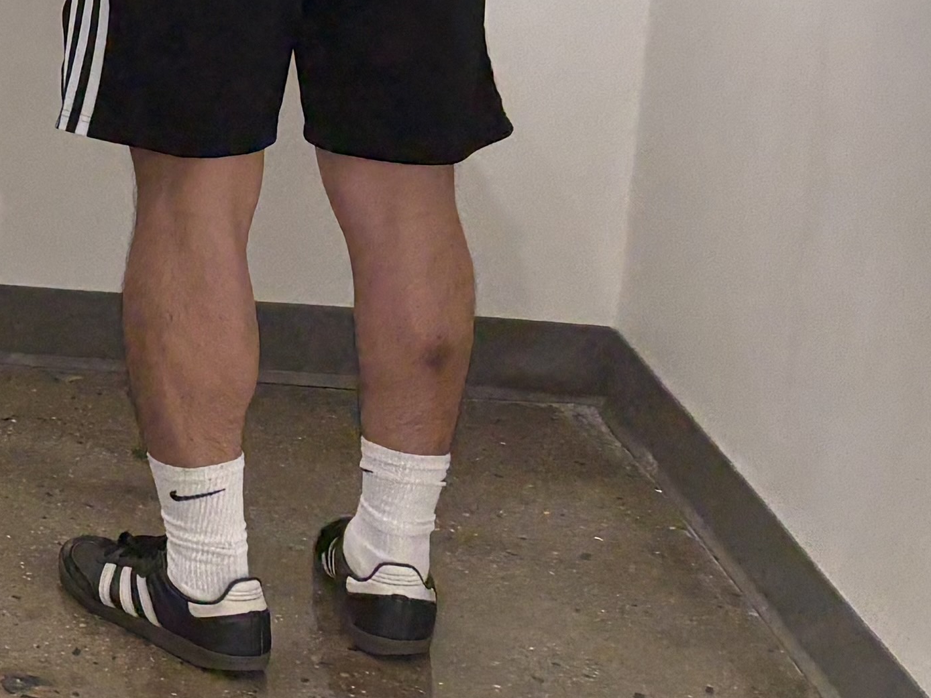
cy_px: -211
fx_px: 2878
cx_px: -964
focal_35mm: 107
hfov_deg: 14.8
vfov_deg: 13.3
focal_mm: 5.96
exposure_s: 1/120
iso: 80
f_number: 1.6
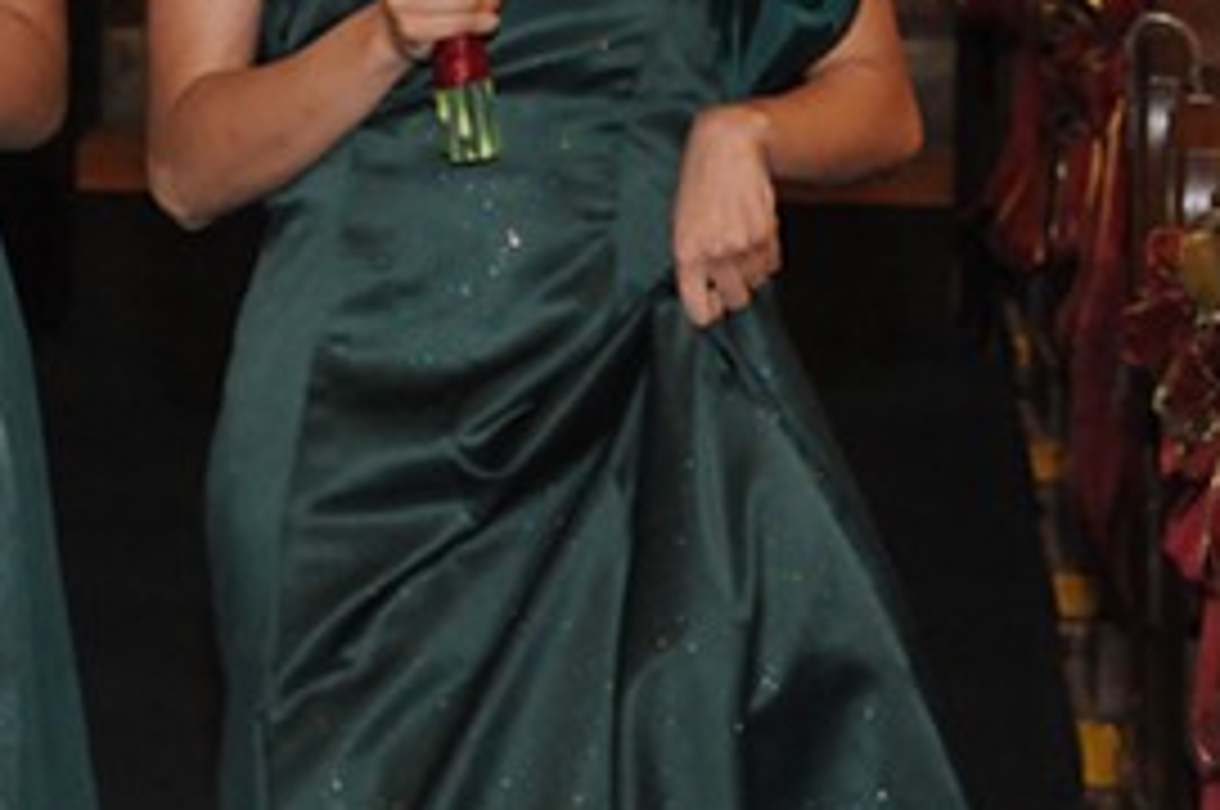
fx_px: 8157
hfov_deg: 8.5
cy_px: -47
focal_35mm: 241
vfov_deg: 5.7
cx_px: 104
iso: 3200
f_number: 5
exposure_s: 1/125
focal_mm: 68
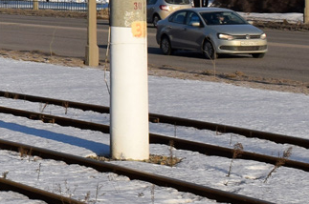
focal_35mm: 169
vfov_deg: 7.9
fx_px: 1448
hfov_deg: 11.0
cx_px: -321
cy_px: -119
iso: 200
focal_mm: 26
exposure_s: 1/640
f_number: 9
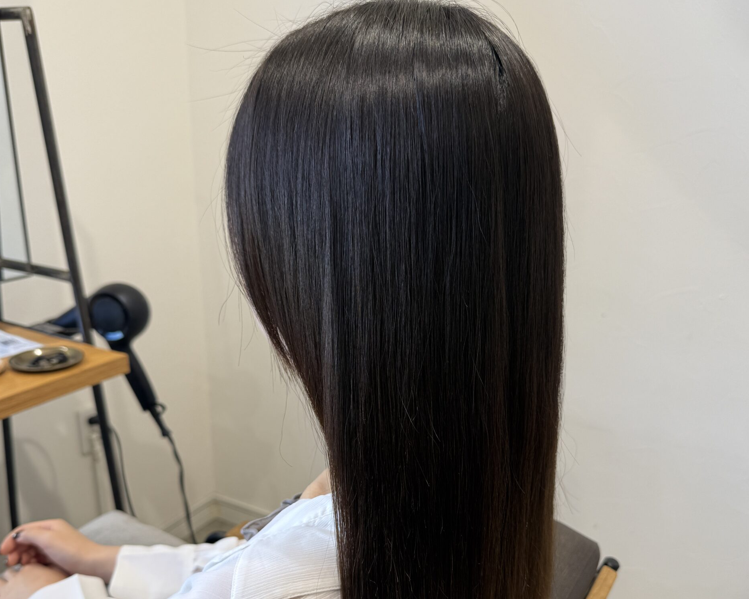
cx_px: 372
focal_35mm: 32
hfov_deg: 55.7
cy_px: 388
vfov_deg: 45.2
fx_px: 709
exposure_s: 1/109
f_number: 1.78
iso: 64
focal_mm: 6.76
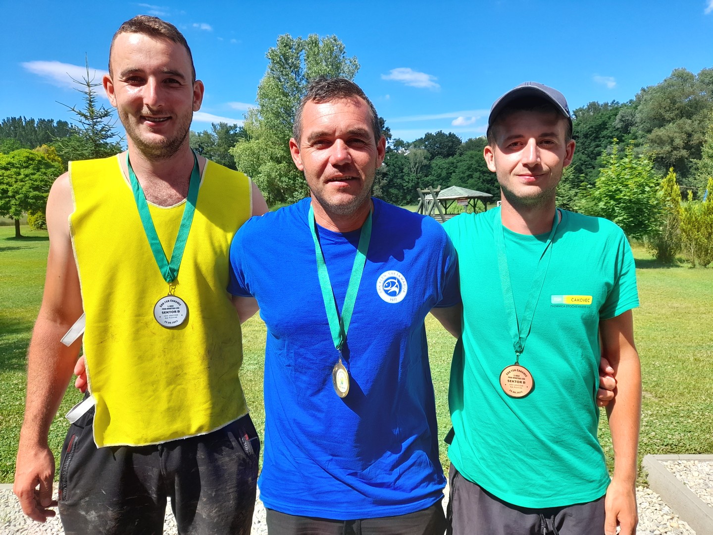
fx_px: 515
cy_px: 268
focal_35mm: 25
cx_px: 356
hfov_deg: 69.4
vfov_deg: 54.9
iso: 20
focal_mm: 4.6
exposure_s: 1/715
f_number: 2
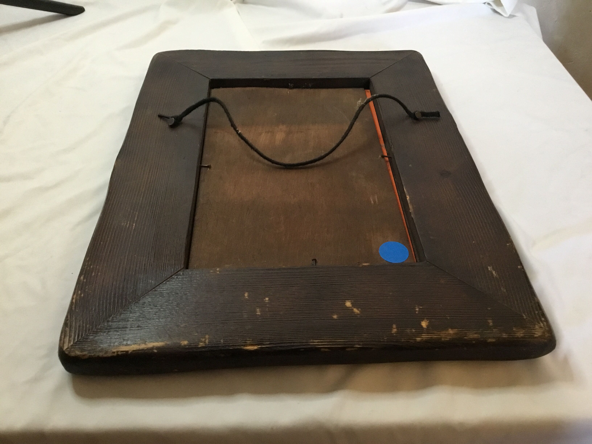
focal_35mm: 31
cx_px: 296
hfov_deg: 58.4
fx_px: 530
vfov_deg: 45.4
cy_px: 222
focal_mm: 3.3
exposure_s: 1/25
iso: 200
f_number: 2.4
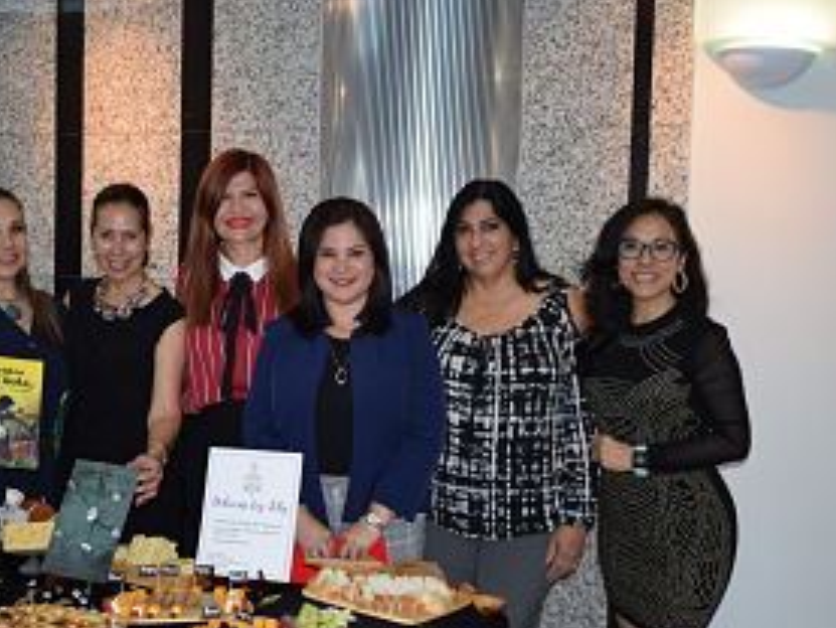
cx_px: 281
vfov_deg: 29.1
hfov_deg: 37.8
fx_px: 1208
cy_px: 379
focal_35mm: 50
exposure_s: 1/60
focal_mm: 24
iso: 800
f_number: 4
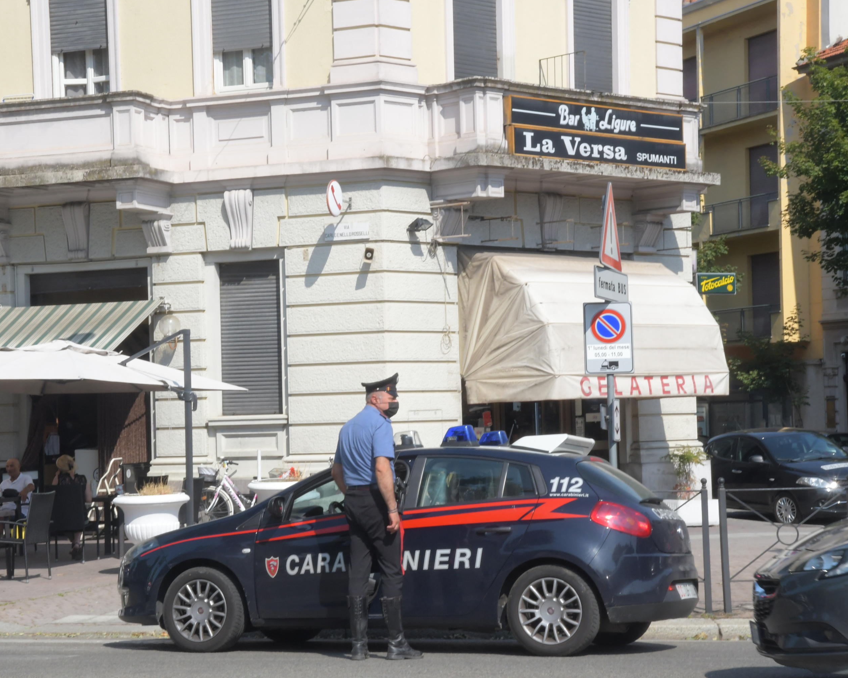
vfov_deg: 18.7
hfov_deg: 23.3
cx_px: 352
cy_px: 341
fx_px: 2058
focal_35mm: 82
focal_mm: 48
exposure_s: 1/200
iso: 1000
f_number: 29
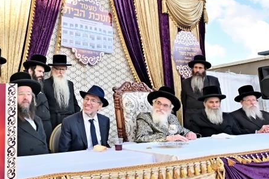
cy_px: 66
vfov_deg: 32.4
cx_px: 84
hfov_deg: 46.5
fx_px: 306
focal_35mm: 41
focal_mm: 12
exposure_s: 1/200
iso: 125
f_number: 5.6
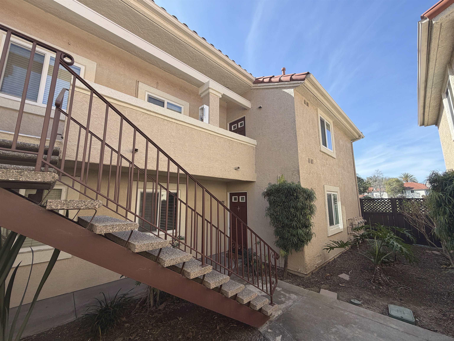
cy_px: 170
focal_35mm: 14
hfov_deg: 102.1
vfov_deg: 85.7
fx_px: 184
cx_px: 227
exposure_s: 1/559
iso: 40
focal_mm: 2.22
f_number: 2.2
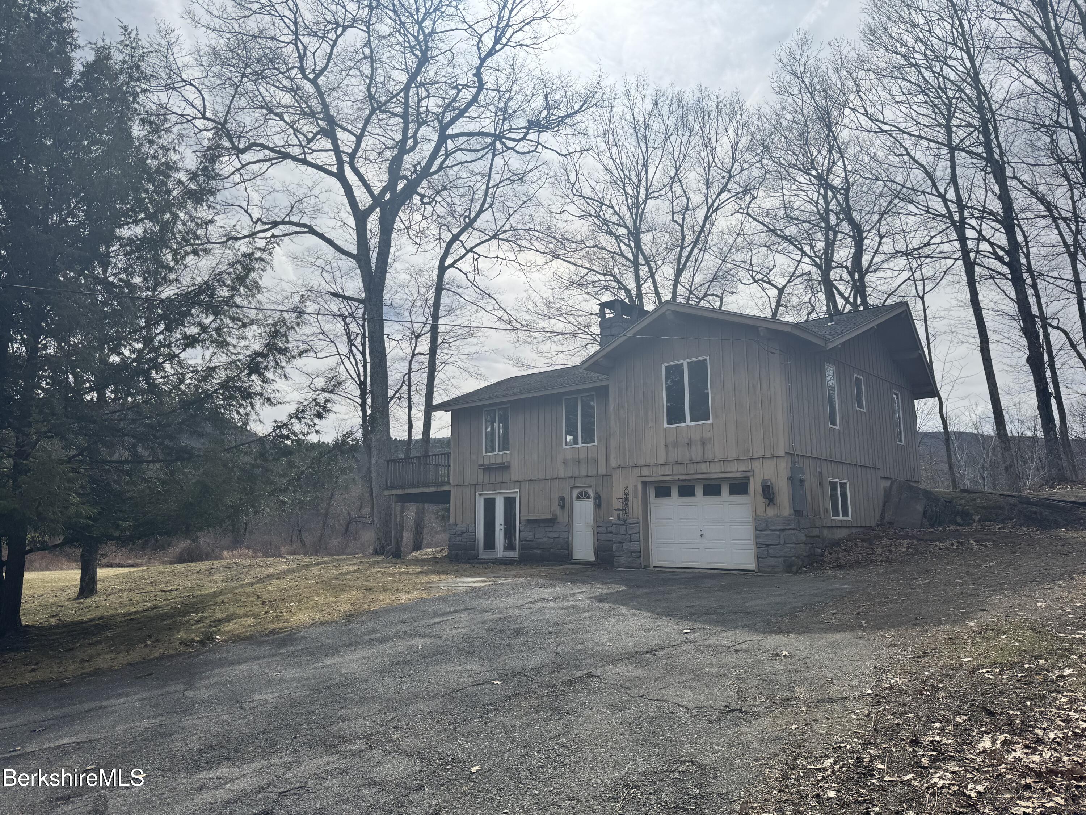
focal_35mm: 24
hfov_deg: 71.6
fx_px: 753
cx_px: 543
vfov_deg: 56.8
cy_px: 408
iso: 80
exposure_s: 1/7092
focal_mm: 6.76
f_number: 1.78
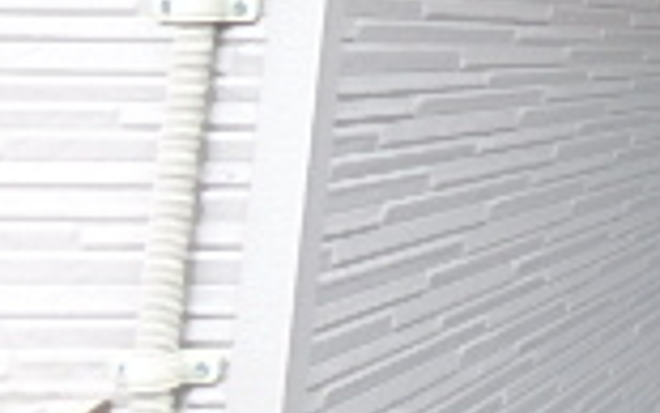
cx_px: 1286
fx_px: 1655
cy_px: -285
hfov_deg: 17.1
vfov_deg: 13.1
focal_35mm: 92
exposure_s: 1/80
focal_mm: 3.7
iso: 125
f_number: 3.5
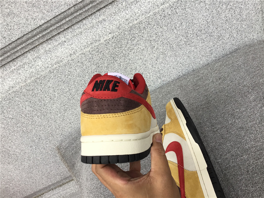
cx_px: 132
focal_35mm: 31
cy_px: 99
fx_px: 236
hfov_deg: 58.4
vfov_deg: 45.4
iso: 32
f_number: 2.4
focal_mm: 3.3
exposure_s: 1/50
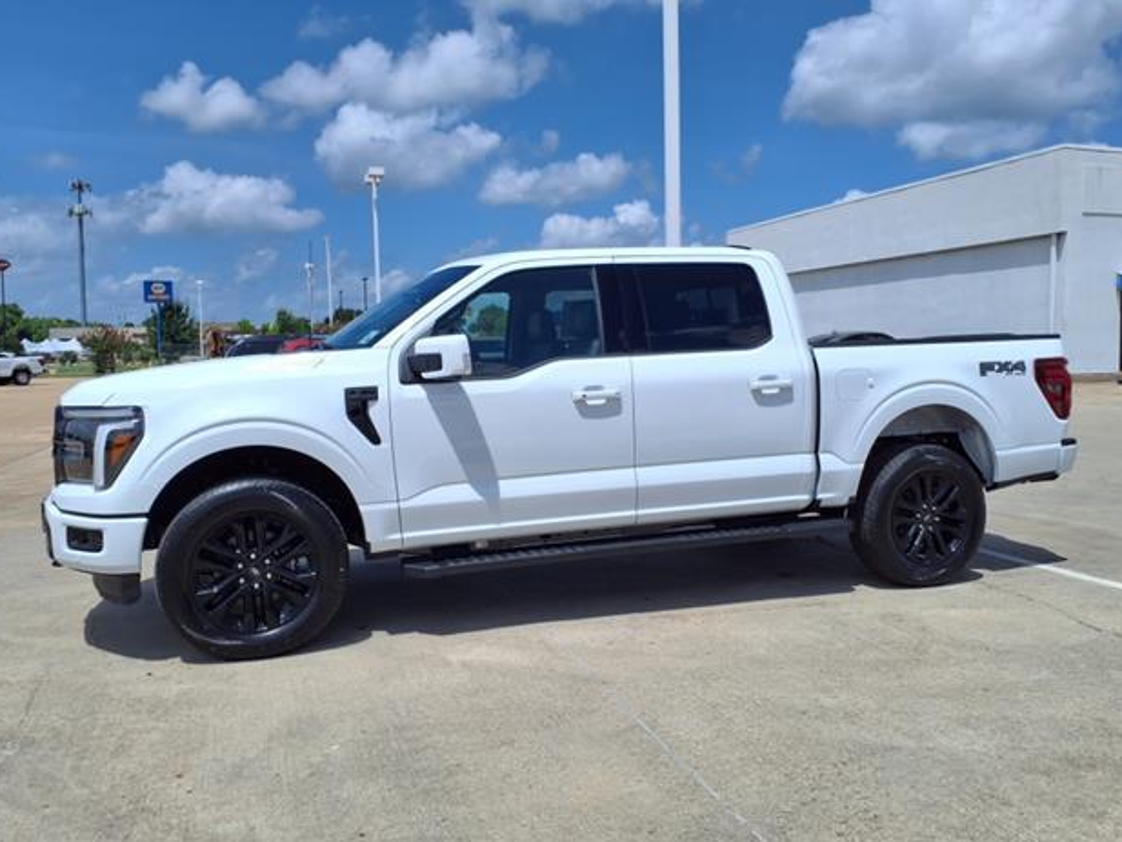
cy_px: 407
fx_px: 908
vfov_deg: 49.8
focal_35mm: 28
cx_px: 558
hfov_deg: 63.4
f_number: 1.9
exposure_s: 1/5000
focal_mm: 3.58
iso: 40
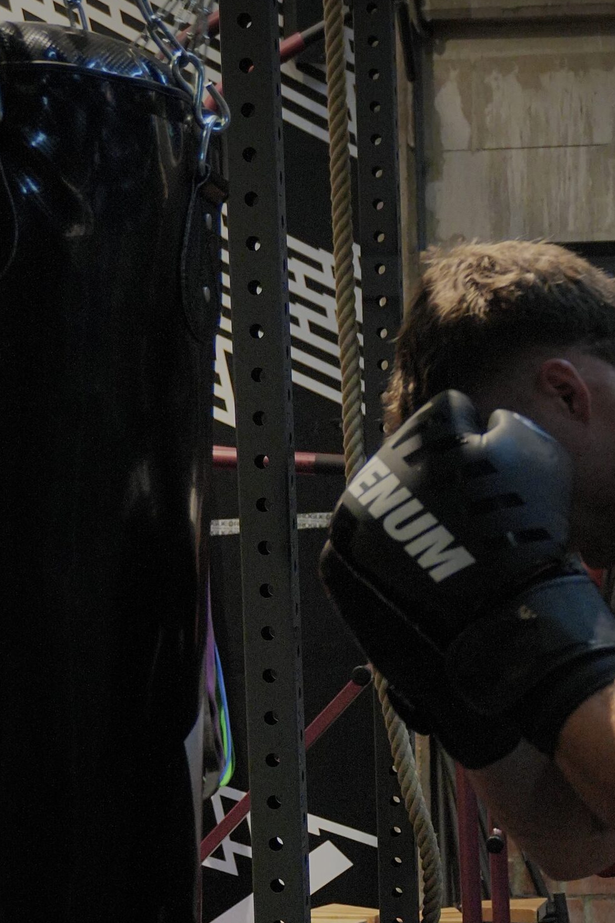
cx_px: 464
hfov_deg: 15.8
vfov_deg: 23.3
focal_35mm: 86
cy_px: 762
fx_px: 2200
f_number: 5
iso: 2500
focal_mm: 33
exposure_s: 1/100
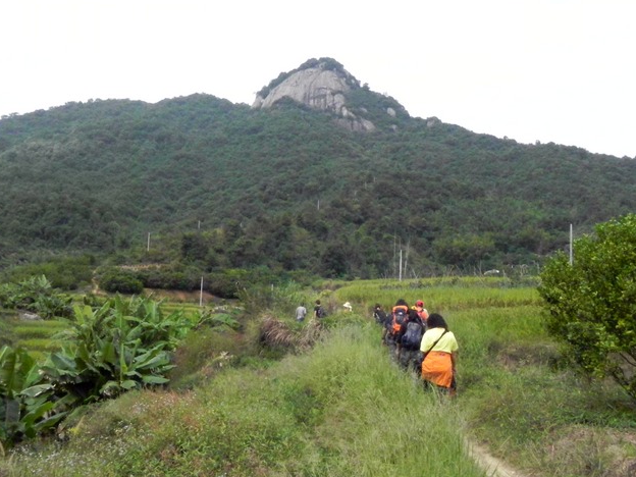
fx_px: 680
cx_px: 326
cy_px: 255
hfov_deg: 50.1
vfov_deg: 38.6
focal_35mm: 37
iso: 1600
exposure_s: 1/1639
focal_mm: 5.9
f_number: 8
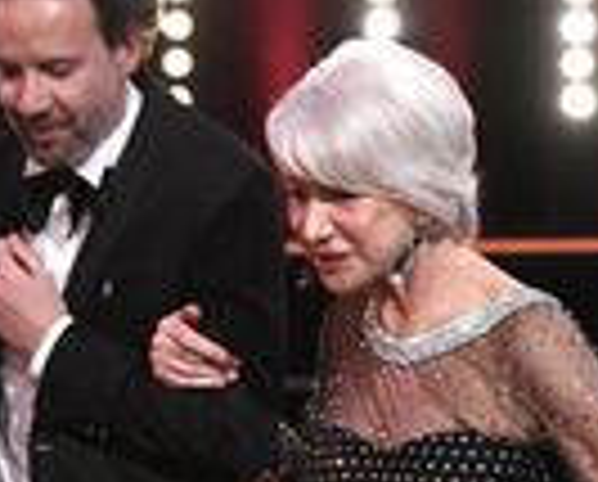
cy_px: 523
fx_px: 3938
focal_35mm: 222
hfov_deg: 8.7
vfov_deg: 7.0
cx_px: 205
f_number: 3.5
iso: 3200
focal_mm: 70
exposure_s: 1/250
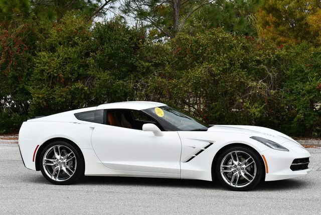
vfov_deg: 12.5
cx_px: 160
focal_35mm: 110
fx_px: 982
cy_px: 108
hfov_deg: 18.6
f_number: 8
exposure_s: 1/250
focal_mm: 55
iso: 180
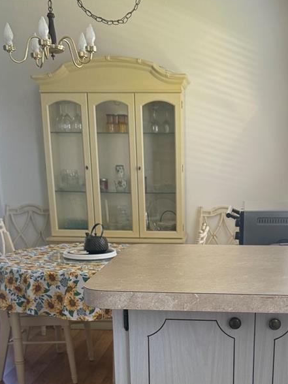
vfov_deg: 37.3
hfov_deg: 29.3
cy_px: 315
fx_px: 544
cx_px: 207
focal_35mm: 49
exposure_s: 1/132
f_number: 1.78
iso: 200
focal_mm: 6.76
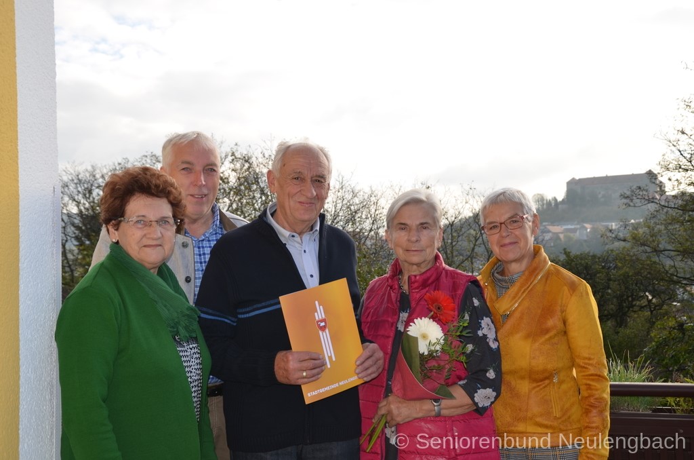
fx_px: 981
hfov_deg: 39.0
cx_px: 347
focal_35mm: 51
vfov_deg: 26.4
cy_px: 230
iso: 100
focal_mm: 34
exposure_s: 1/200
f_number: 5.6
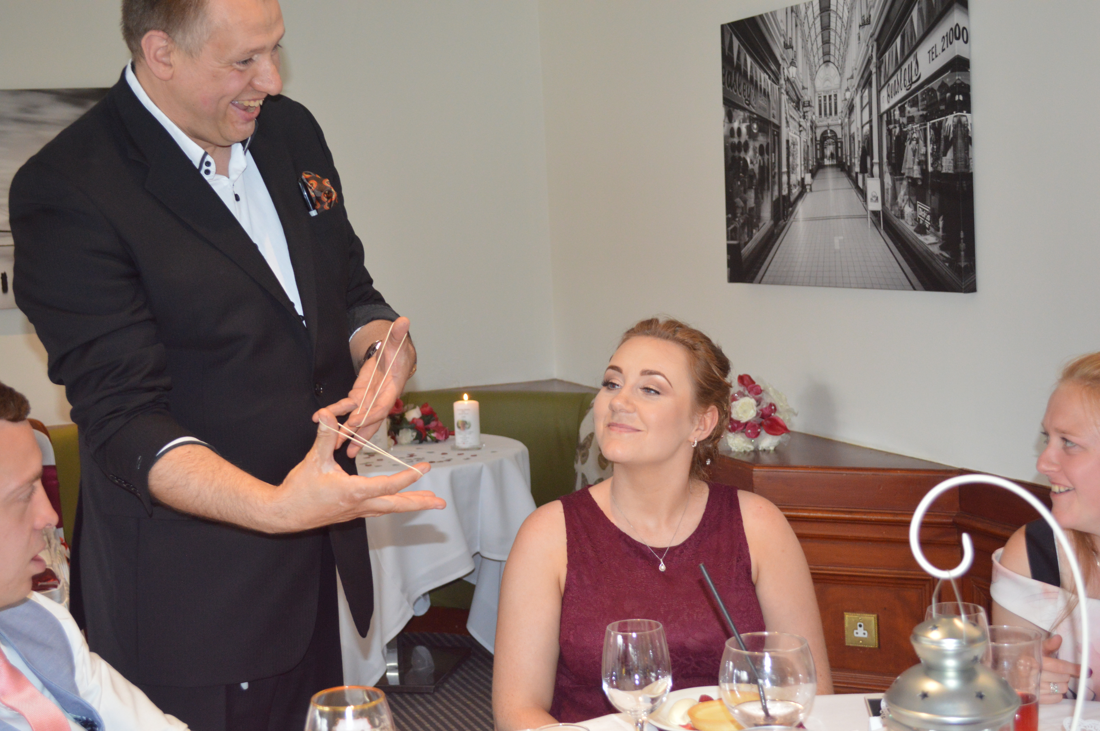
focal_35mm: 52
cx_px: 550
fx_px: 1603
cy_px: 366
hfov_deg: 37.9
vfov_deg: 25.7
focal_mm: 35
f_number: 5
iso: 1400
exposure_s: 1/60
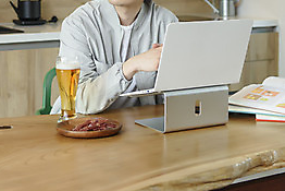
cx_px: 141
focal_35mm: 84
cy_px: -9
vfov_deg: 15.9
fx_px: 665
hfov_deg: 24.2
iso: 320
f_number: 3.5
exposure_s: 1/100
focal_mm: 55
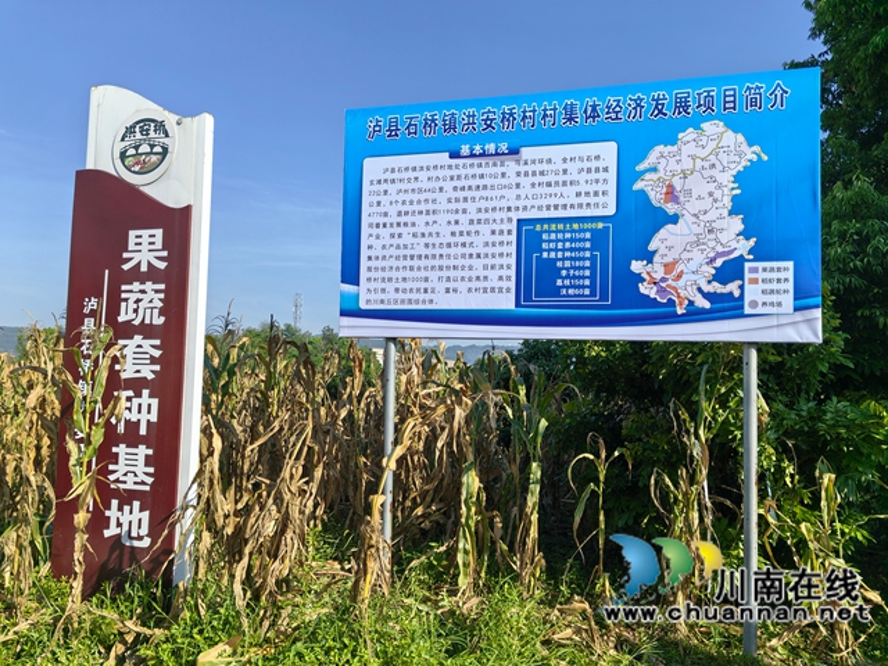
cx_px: 444
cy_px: 333
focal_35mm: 27
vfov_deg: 51.4
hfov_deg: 65.3
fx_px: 693
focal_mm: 5.52
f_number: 1.9
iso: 50
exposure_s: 1/3333
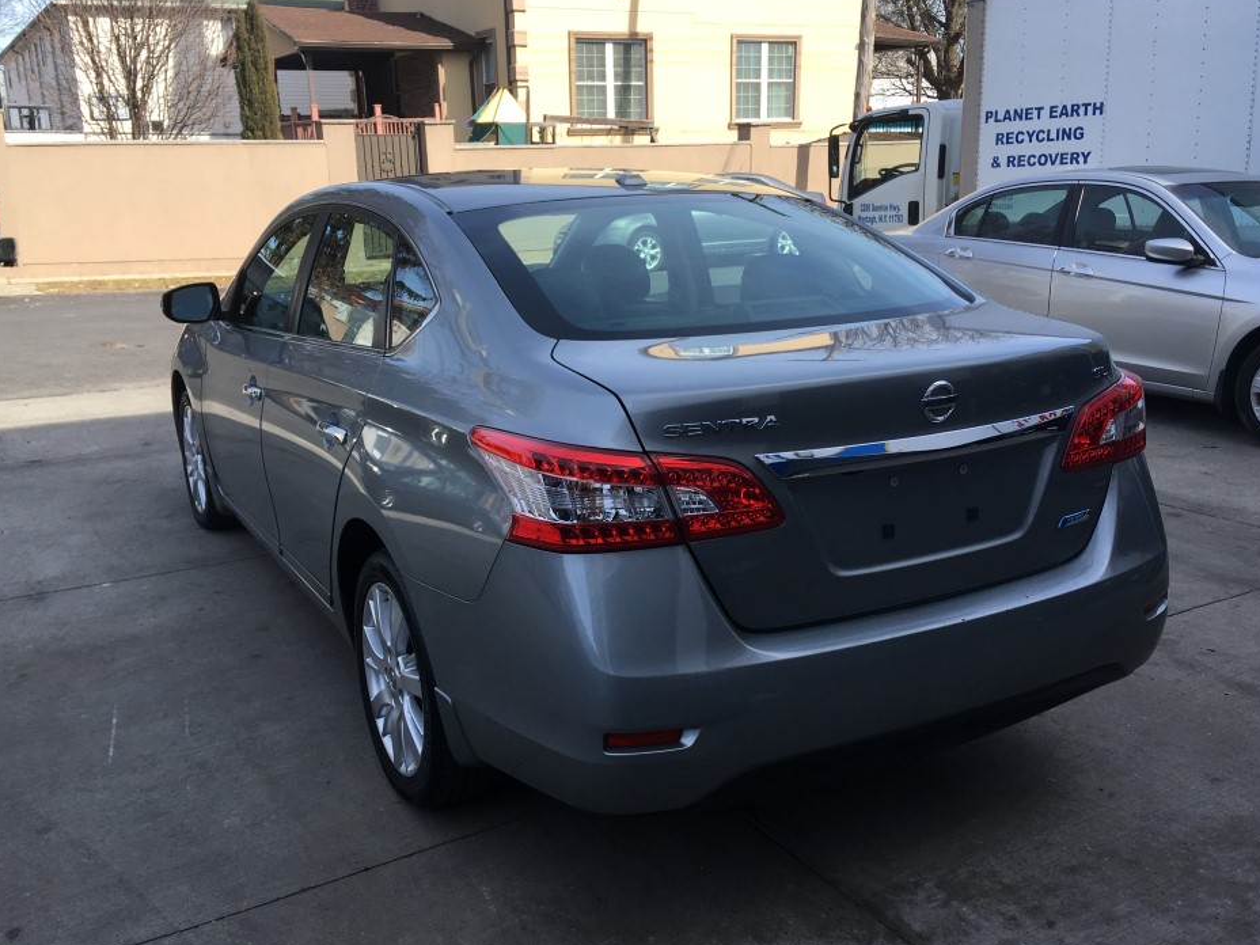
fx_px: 1165
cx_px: 625
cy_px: 485
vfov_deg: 44.2
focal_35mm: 32
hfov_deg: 56.8
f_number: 2.2
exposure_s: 1/620
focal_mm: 4.15
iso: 25
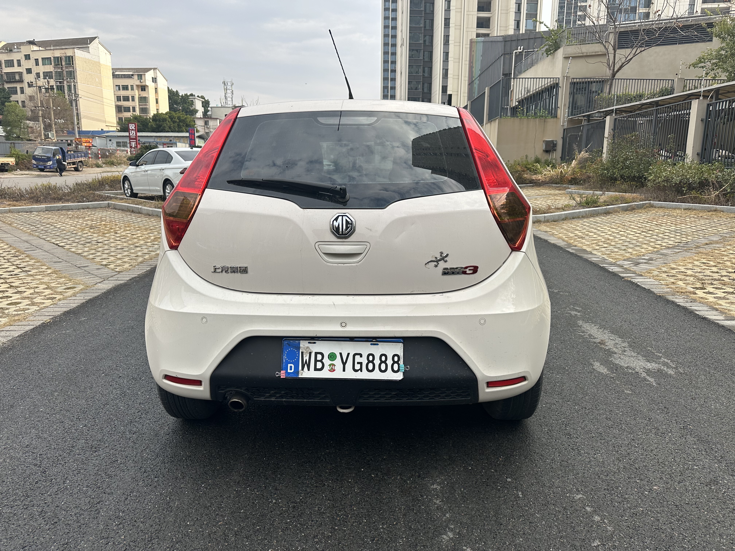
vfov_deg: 56.8
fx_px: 510
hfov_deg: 71.6
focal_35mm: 24
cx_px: 368
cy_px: 276
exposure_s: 1/971
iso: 80
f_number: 1.78
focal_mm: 6.86
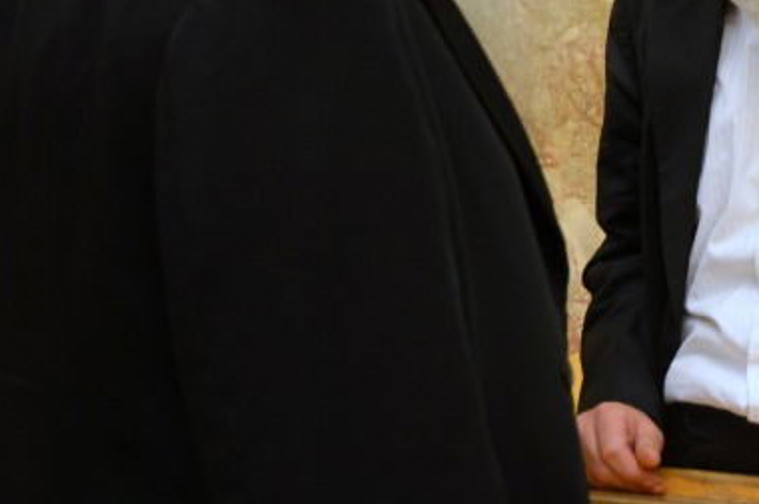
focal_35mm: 105
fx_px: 2210
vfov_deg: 12.9
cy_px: 18
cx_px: 843
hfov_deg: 18.7
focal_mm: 26
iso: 640
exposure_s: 1/125
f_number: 4.2
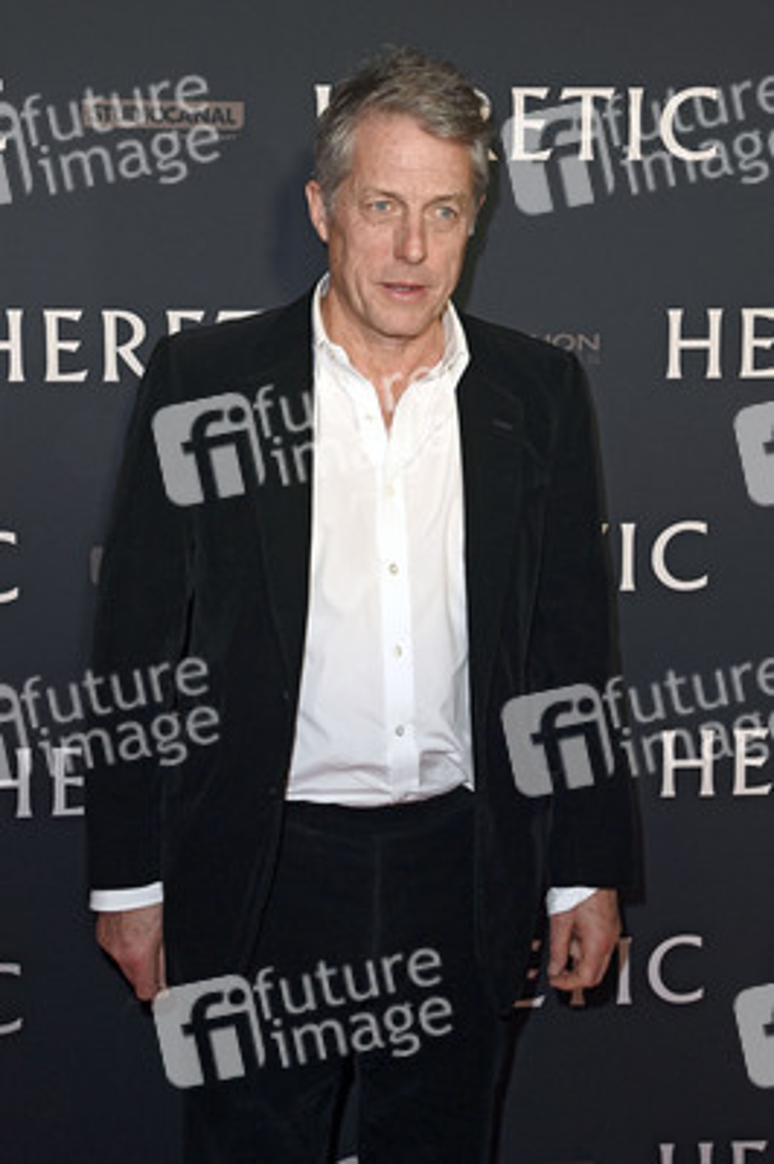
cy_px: 582
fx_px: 1486
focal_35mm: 46
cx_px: 387
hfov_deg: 29.2
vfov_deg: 42.8
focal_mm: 46
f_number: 5.6
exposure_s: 1/200
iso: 1600
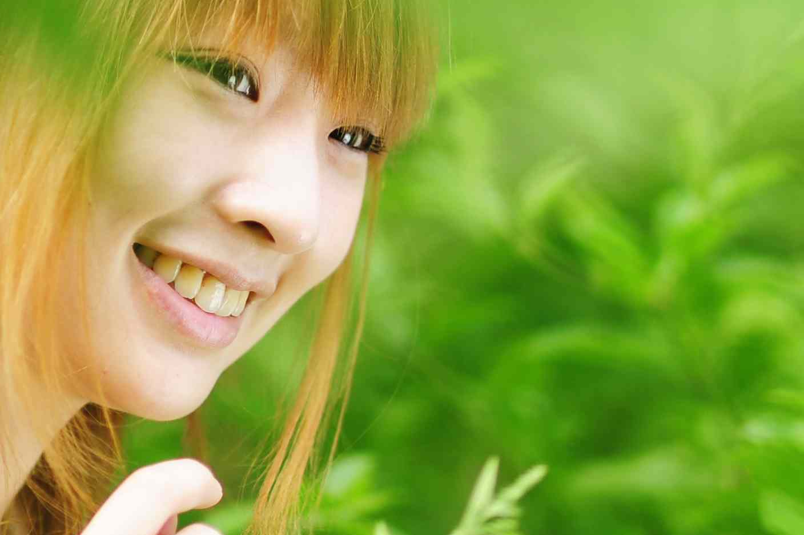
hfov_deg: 8.0
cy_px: 132
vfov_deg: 5.3
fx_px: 5736
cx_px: 329
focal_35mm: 257
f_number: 1.4
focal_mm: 85
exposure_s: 1/1600
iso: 200
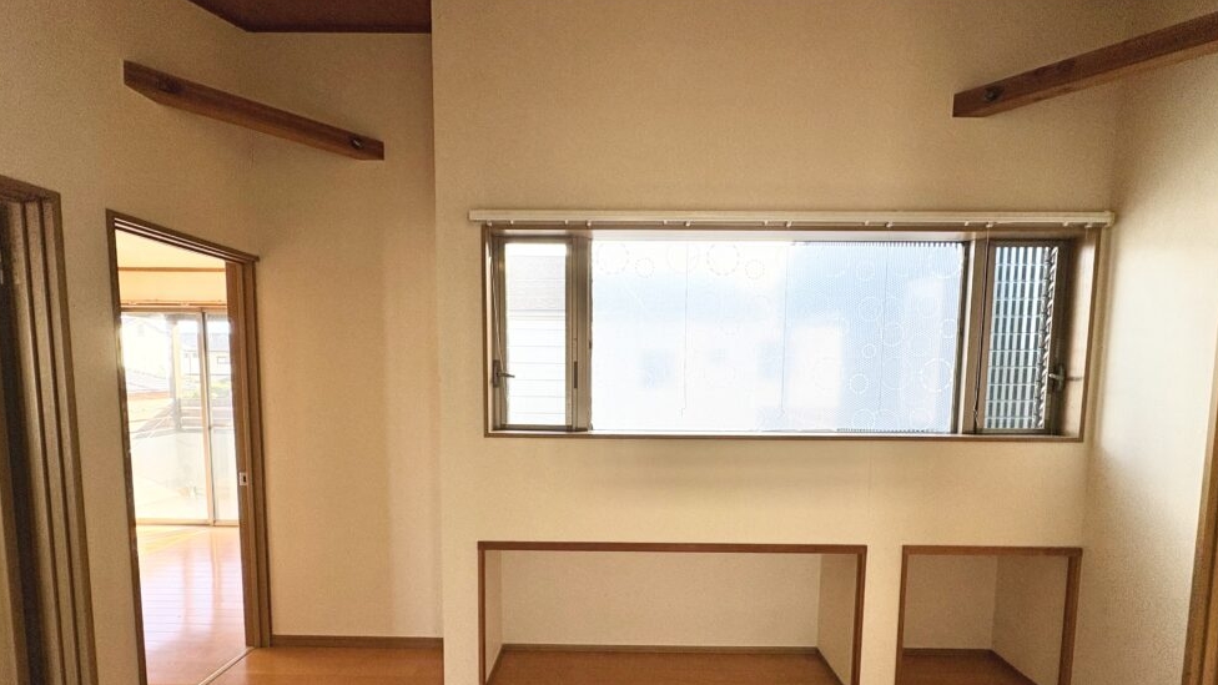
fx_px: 517
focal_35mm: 16
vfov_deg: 66.5
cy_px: 408
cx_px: 615
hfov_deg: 99.4
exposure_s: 1/223
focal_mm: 2.22
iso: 40
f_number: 2.2
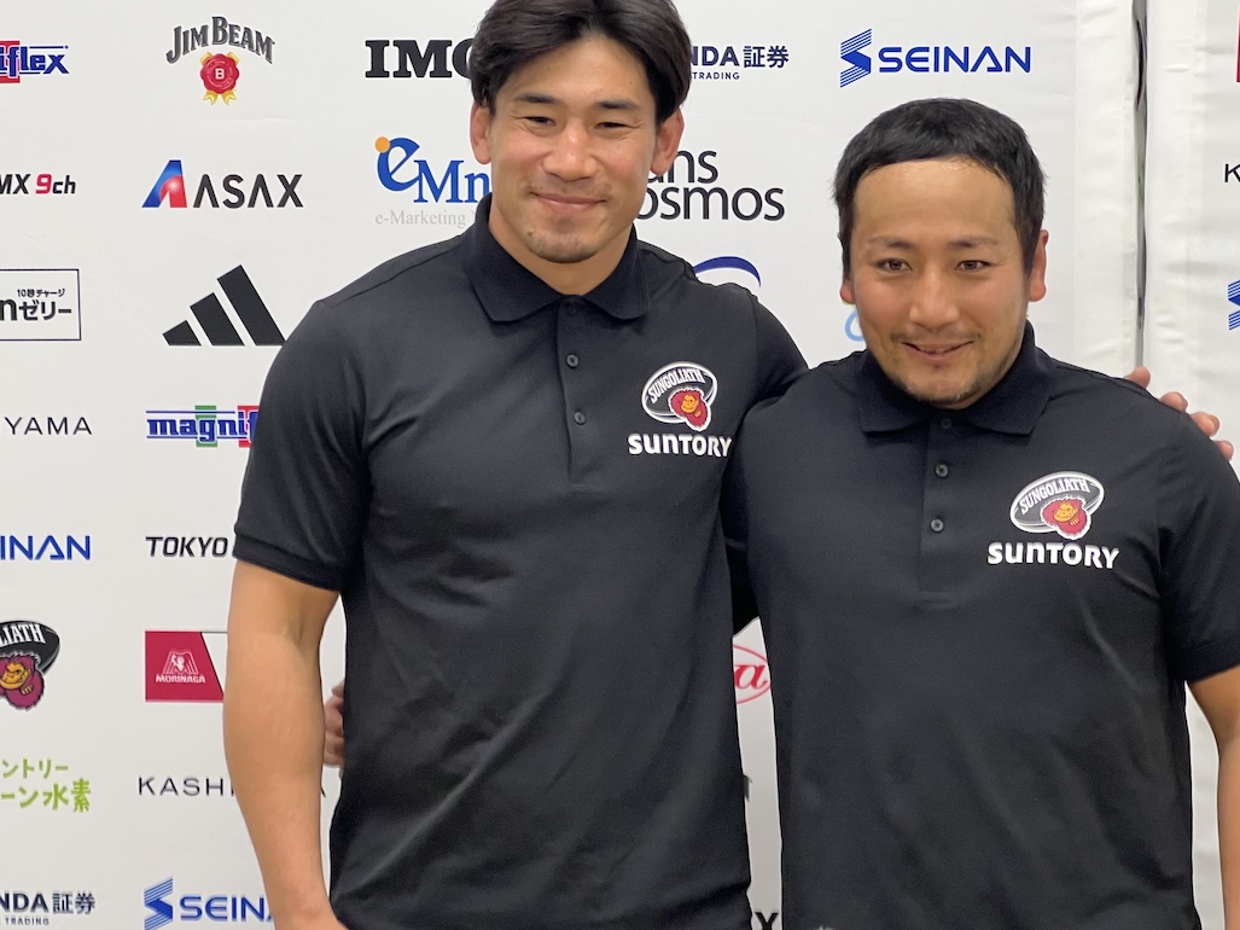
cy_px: 437
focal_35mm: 90
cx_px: 710
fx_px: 3224
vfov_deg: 16.4
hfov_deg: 21.8
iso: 200
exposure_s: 1/81
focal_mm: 9
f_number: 2.8
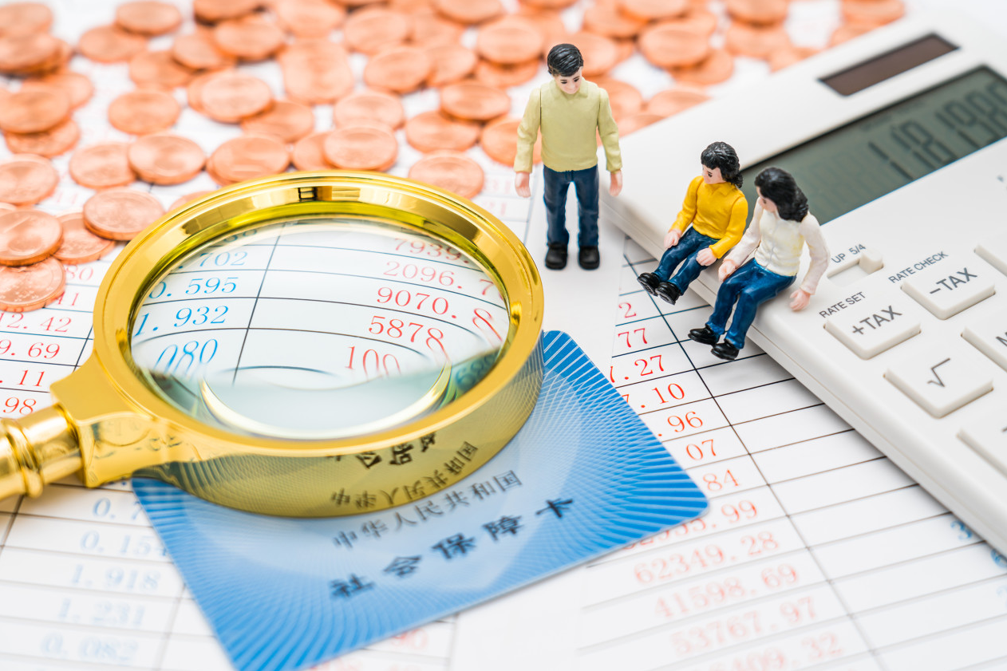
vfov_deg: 19.2
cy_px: 332
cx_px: 497
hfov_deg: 28.5
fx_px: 1986
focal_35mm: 71
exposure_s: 1/160
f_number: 5.6
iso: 100
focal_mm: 70
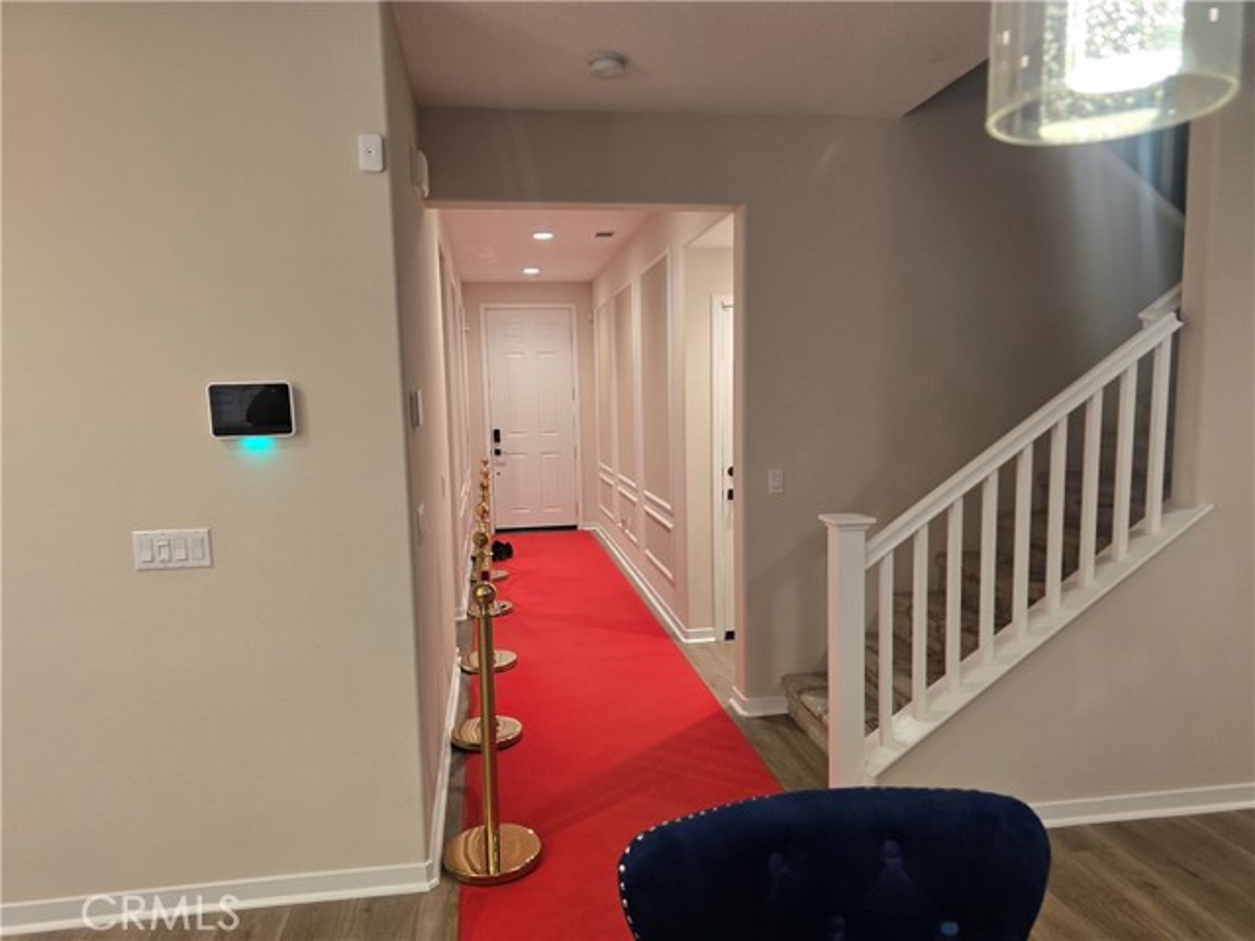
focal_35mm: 23
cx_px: 628
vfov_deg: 58.9
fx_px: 834
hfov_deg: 73.9
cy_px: 470
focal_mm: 6.3
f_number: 1.7
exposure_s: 1/120
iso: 200
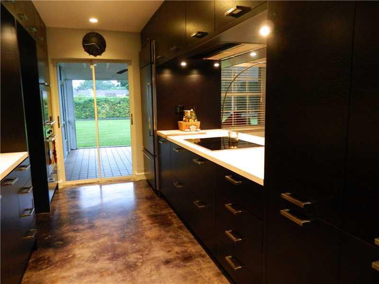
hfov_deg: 69.4
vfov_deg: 54.9
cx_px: 190
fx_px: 274
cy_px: 142
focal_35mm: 25
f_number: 3.1
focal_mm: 4.5
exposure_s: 1/10
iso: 400
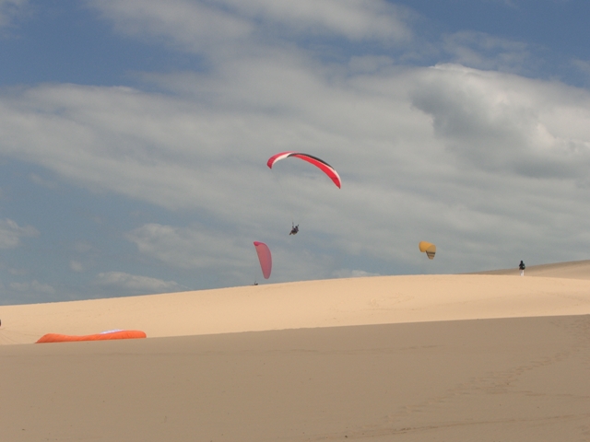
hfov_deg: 24.4
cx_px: 295
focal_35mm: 80
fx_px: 1364
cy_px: 221
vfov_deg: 18.4
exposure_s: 1/800
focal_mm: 16.6
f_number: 6
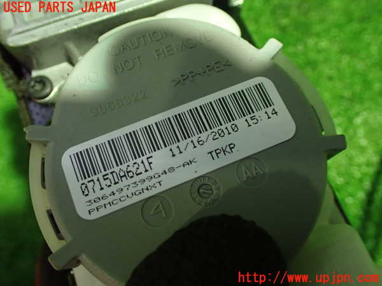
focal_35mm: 30
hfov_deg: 60.0
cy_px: 143
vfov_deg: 46.8
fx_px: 331
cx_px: 191
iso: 800
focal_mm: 5.4
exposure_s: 1/50
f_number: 2.3
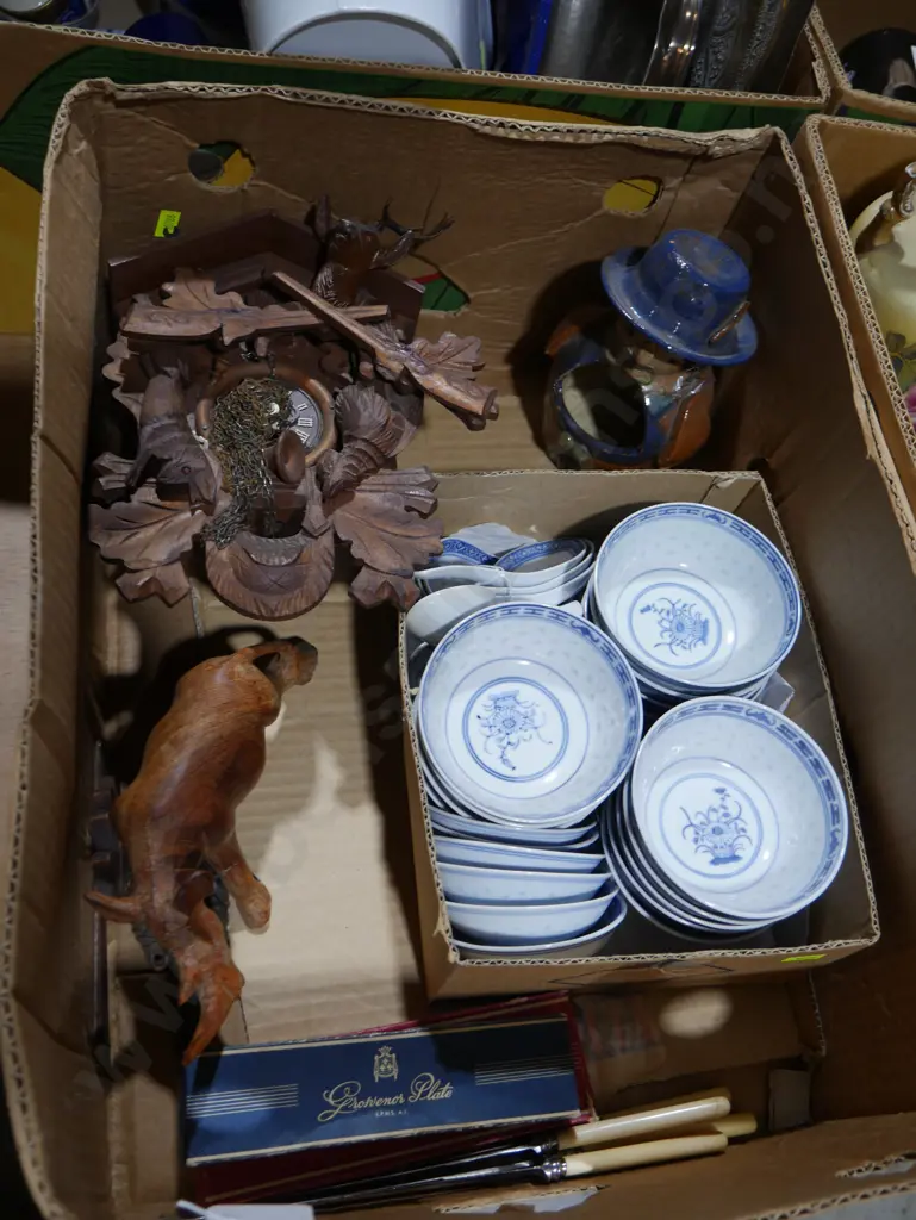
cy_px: 610
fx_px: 1128
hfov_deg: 44.2
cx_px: 458
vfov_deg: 56.8
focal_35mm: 32
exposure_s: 1/100
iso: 200
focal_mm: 16
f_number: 3.6
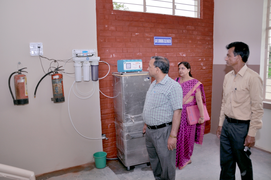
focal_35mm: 27
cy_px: 90
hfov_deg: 67.4
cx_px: 136
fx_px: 203
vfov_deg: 47.8
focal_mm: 18
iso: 200
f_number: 6.3
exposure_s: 1/125
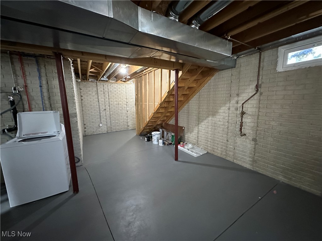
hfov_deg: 102.1
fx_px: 130
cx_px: 161
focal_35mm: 14
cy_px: 120
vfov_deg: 85.7
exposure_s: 1/40
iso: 1000
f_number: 2.2
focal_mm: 2.22
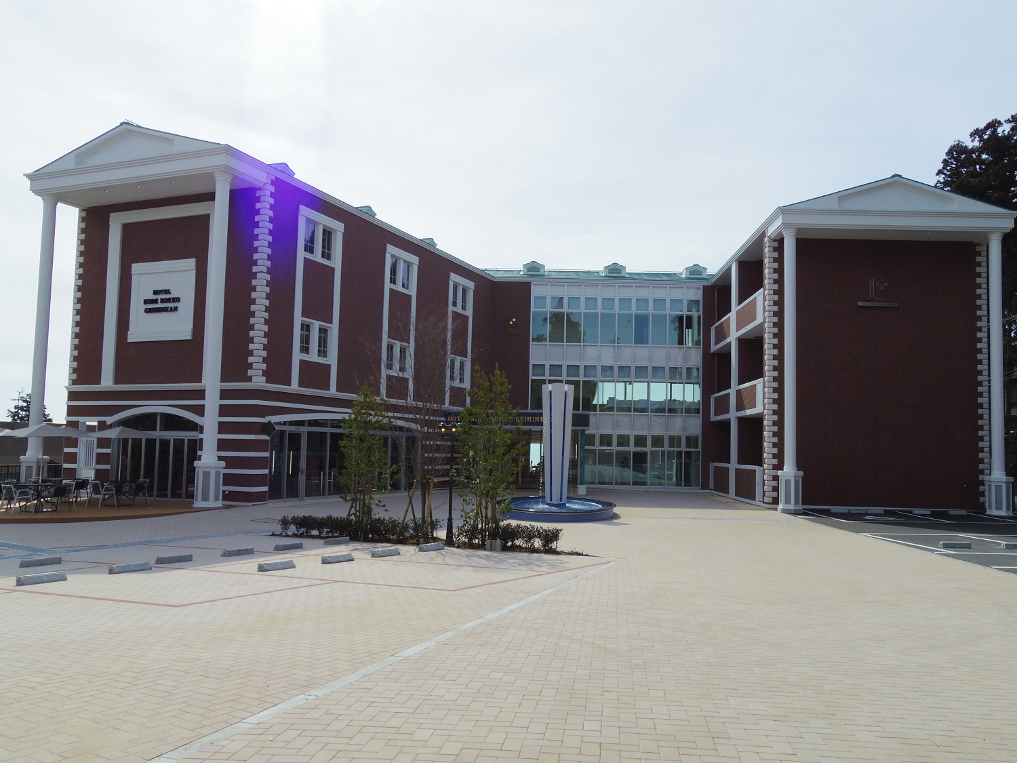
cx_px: 508
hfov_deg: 65.3
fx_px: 793
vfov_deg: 51.4
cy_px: 382
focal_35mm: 27
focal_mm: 5
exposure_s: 1/1250
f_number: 5
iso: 200
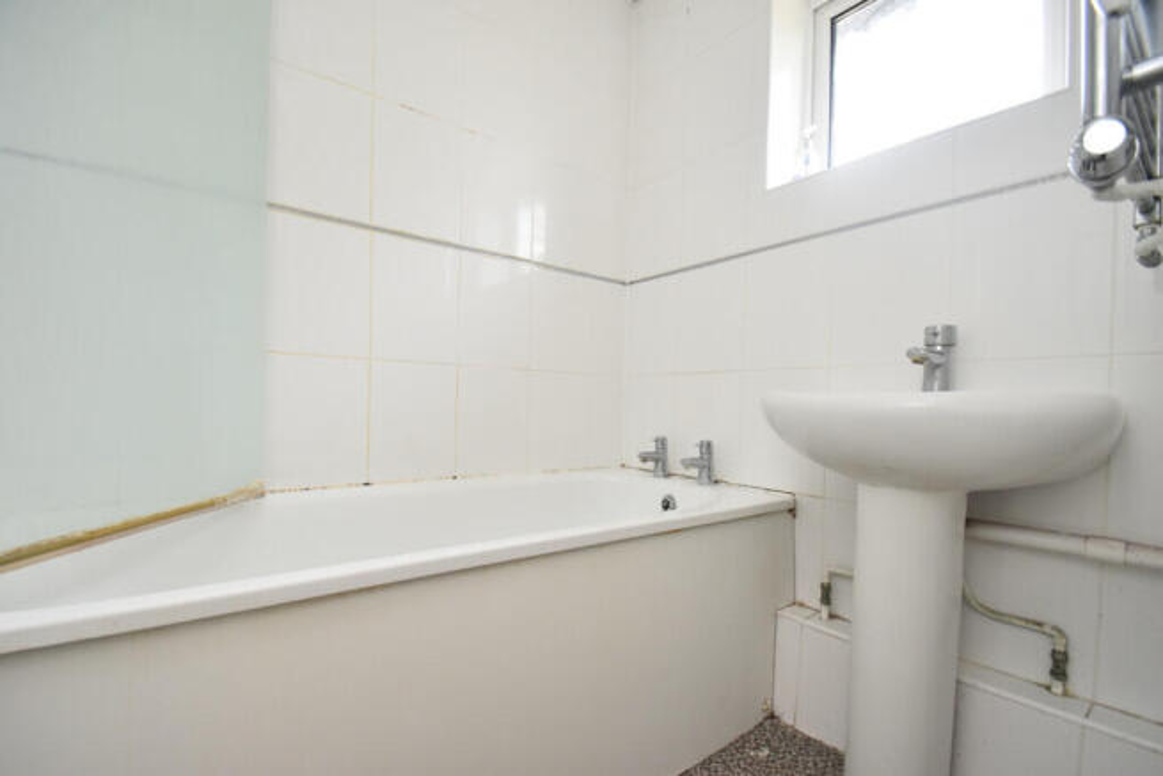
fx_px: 485
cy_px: 388
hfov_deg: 100.4
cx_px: 582
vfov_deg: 77.4
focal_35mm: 15
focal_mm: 10
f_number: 4.5
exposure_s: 1/160
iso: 800
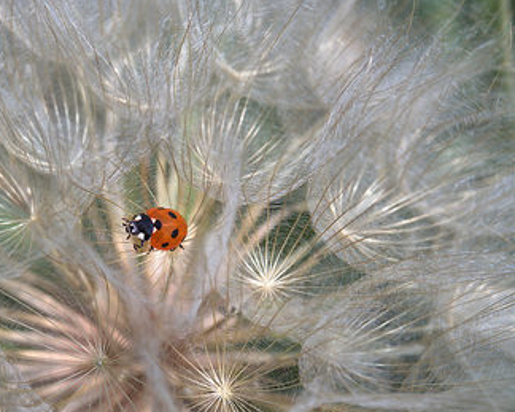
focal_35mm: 104
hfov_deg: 18.3
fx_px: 1585
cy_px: 313
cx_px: 127
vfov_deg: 14.7
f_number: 14
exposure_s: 1/200
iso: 200
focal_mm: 60
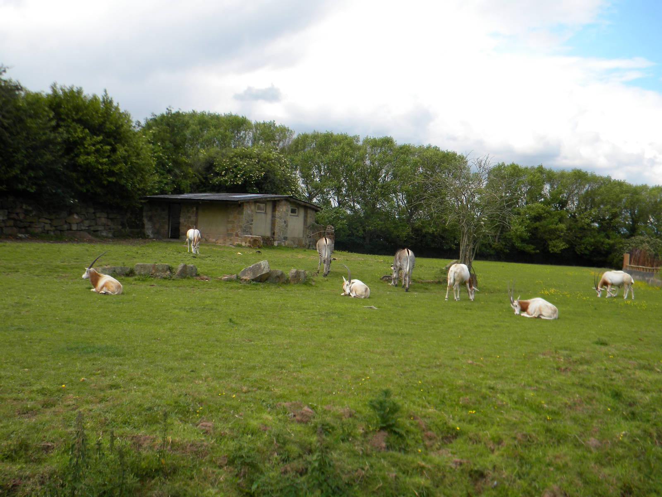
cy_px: 248
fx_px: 688
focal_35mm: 36
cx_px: 331
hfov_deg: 51.4
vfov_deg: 39.7
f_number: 3.7
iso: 80
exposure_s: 1/744
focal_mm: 6.4
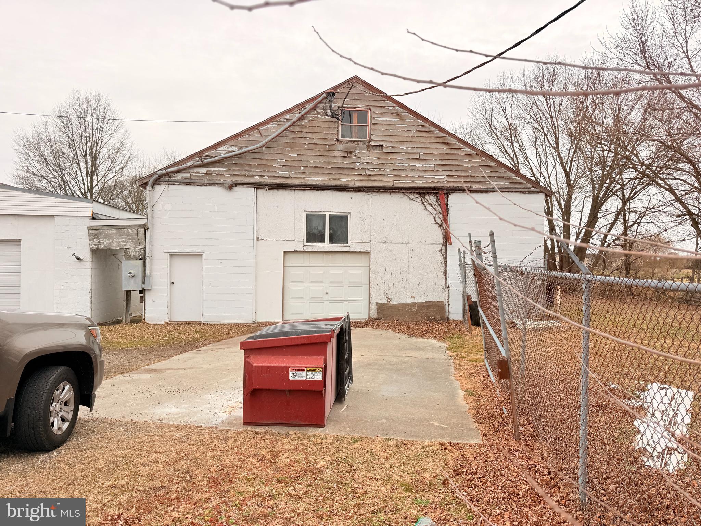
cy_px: 263
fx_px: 486
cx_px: 350
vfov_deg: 56.8
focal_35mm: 24
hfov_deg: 71.6
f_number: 1.78
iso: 80
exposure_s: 1/399
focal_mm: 6.76
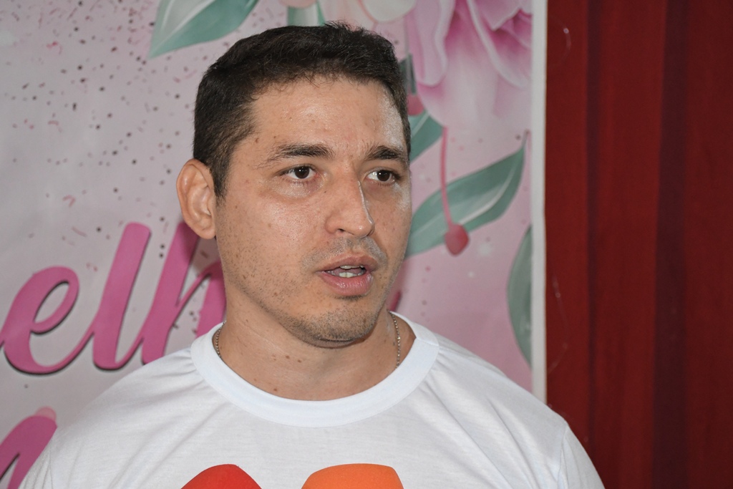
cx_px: 366
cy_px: 244
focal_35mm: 72
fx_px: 1466
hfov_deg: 28.1
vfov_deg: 18.9
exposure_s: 1/80
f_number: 5.6
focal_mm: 48
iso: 4000
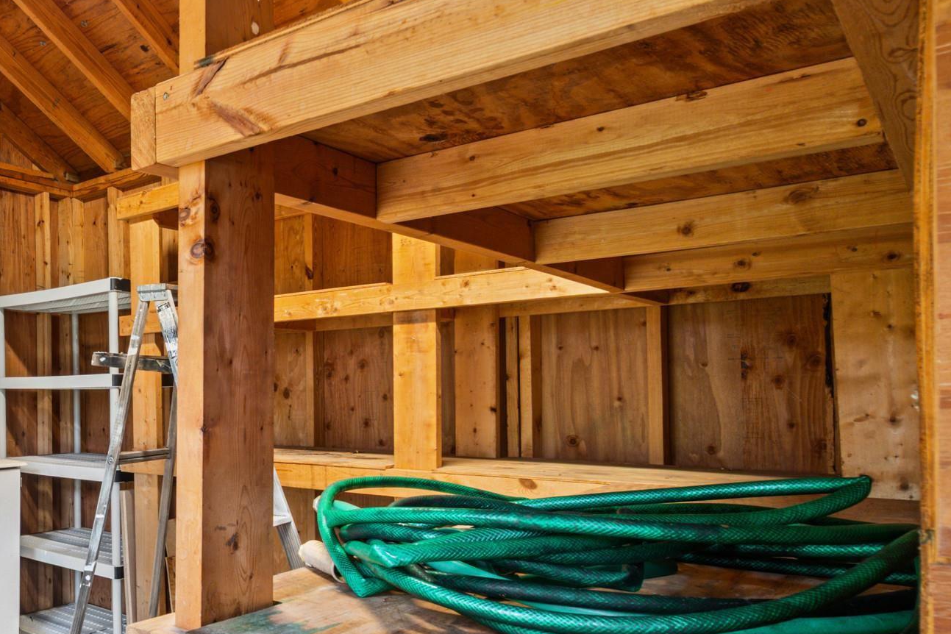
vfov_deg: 44.7
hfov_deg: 52.7
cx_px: 35
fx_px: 766
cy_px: 381
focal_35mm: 29
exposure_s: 1.6
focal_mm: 10
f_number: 9
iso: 250
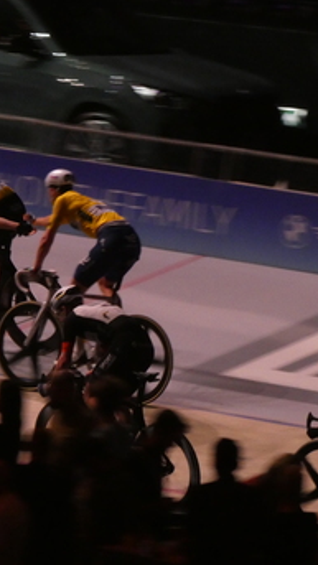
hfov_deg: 2.5
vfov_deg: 4.4
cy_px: 282
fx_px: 7433
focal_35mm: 496
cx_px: 99
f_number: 5.6
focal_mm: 60.8
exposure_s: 1/125
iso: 1000
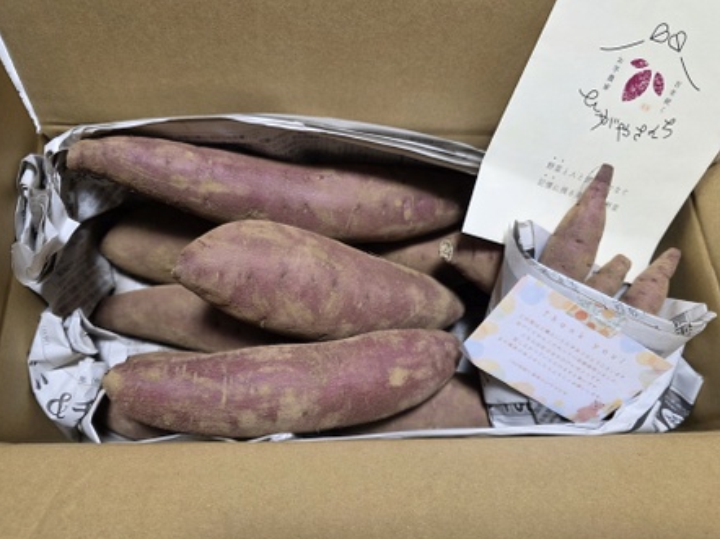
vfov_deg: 54.8
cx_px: 368
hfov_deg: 69.4
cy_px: 280
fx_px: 520
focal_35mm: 25
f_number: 1.7
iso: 200
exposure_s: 1/120
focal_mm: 6.3
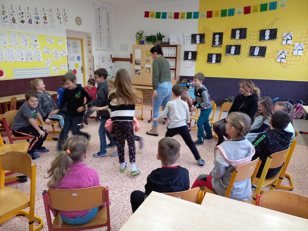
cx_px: 154
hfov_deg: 69.4
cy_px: 116
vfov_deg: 54.9
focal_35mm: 25
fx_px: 222
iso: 200
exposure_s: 1/50
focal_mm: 4.65
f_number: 1.8
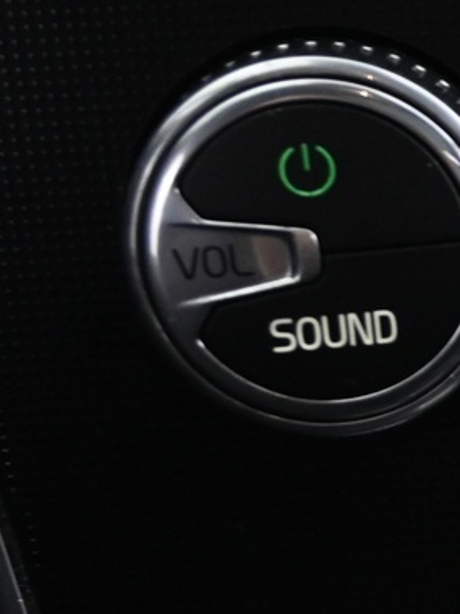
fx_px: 2678
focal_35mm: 151
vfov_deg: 13.0
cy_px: 556
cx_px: 1152
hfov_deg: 8.8
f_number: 4.2
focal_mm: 24.5
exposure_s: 1/6
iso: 1600
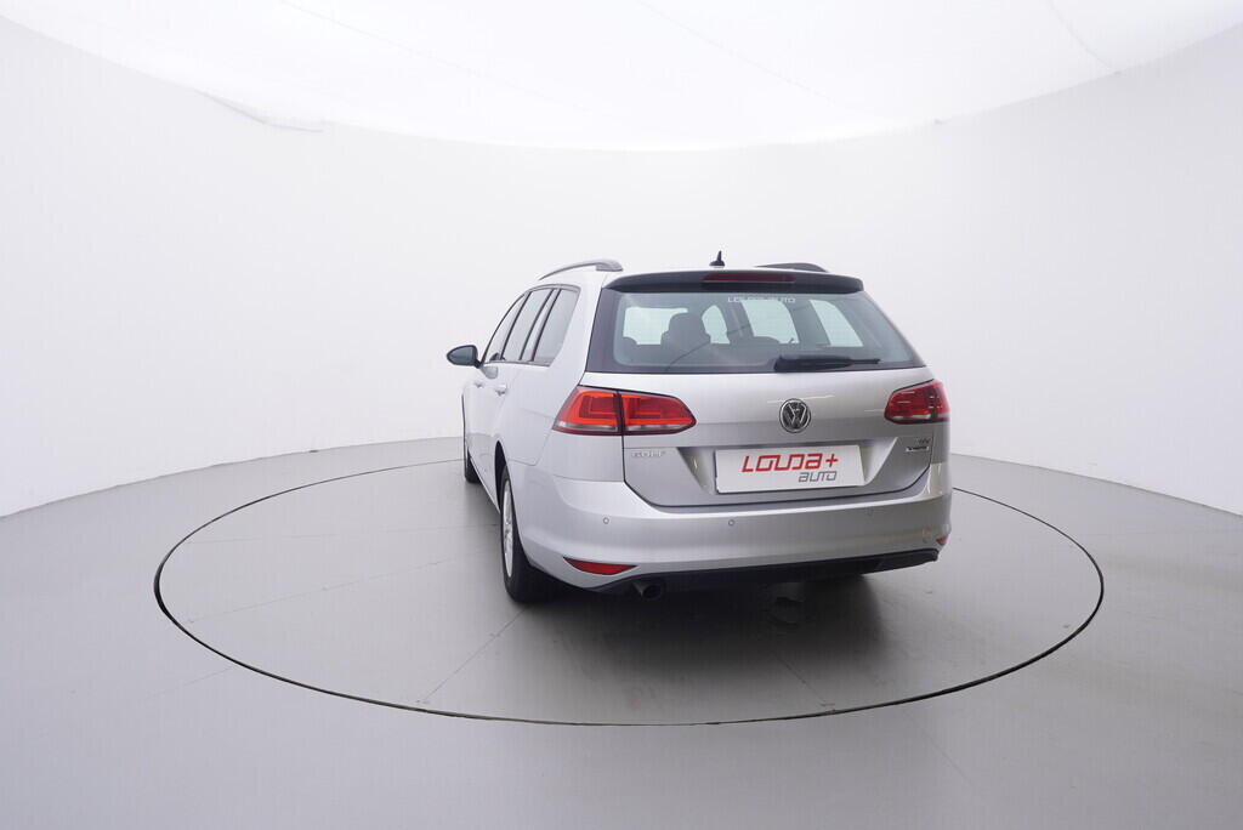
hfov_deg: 77.3
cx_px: 622
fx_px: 777
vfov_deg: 56.2
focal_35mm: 22
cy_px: 415
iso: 200
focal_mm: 15
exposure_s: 1/80
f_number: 5
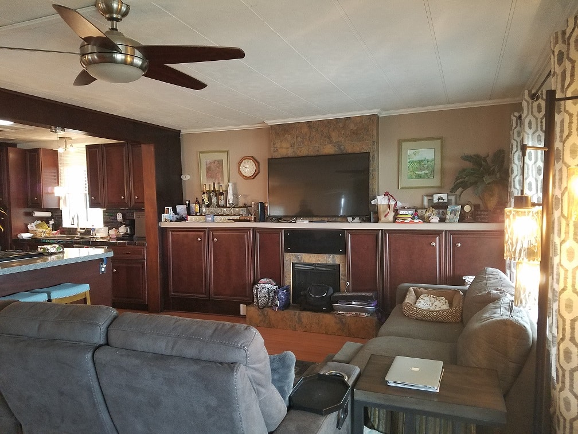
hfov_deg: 67.3
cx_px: 289
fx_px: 434
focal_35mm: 26
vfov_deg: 53.1
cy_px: 217
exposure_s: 1/17
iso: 250
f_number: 1.7
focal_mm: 4.2
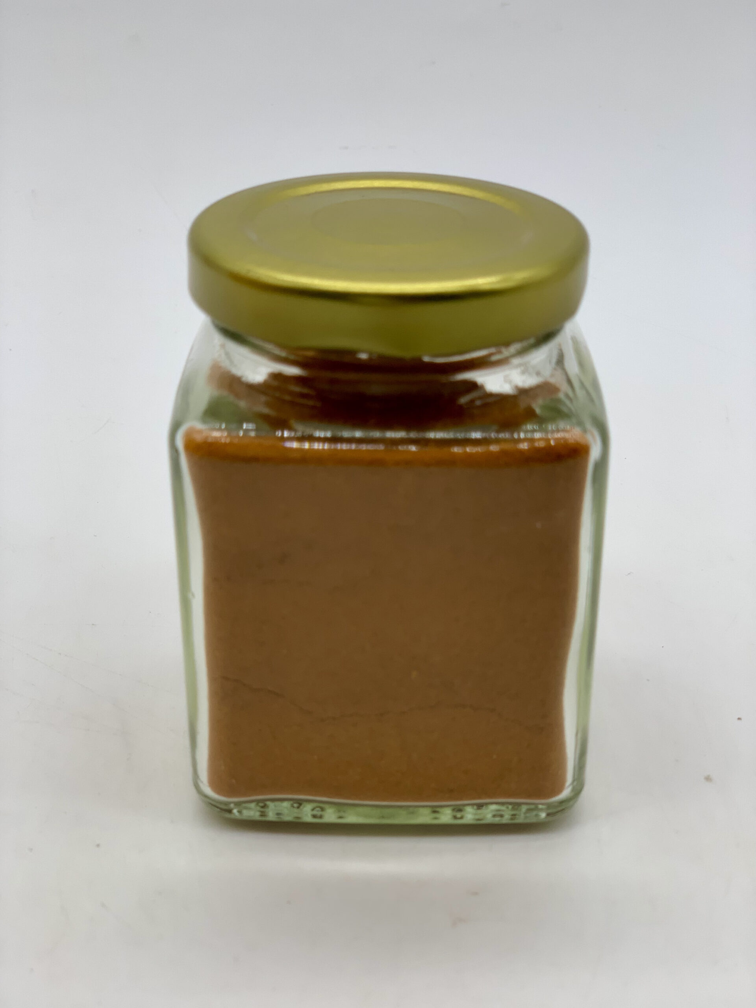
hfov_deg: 28.0
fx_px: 1514
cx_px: 378
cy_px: 504
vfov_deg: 36.8
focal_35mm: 52
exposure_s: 1/121
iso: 16
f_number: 2.4
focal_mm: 6
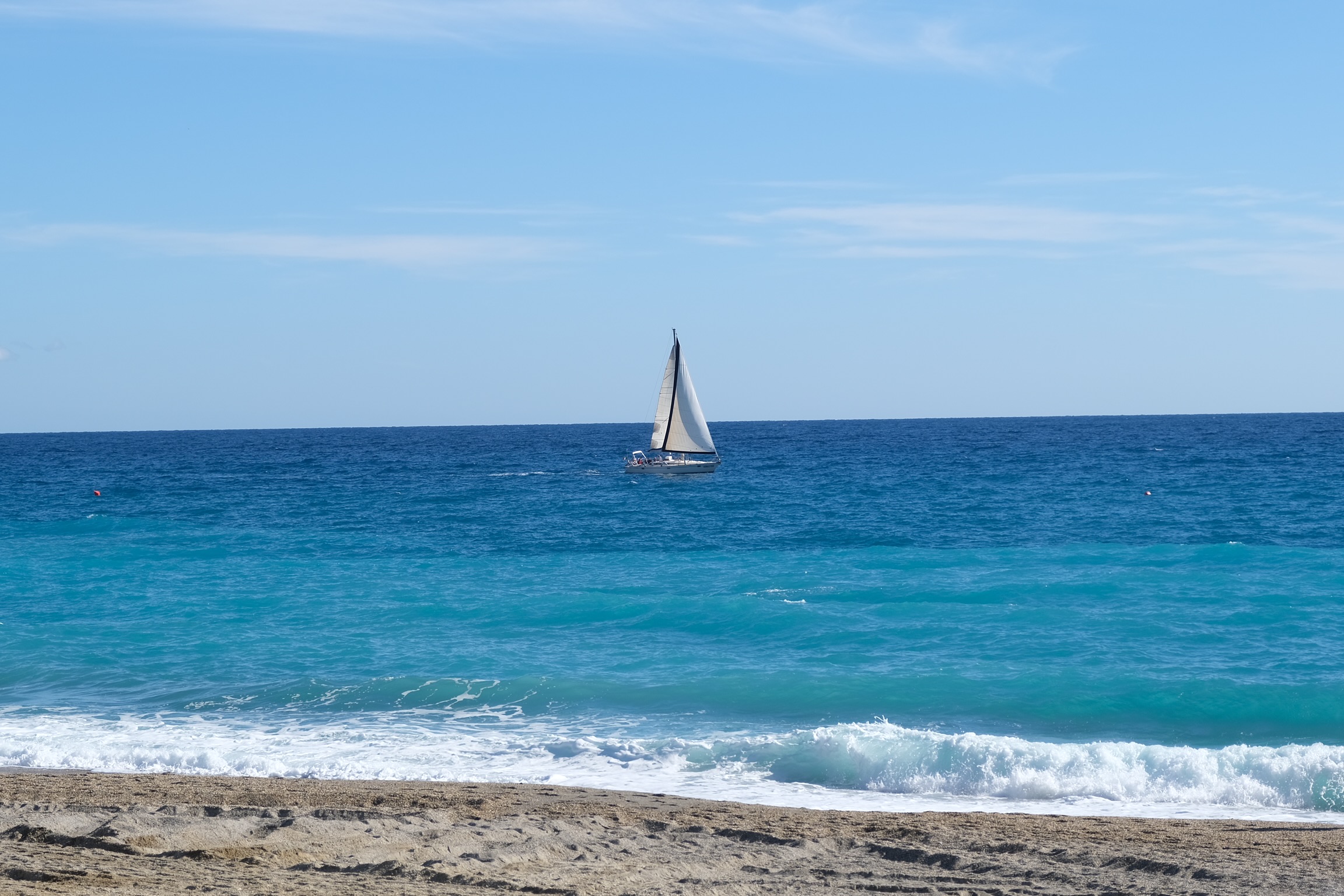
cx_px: 672
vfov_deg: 18.7
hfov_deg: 27.7
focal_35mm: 73
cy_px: 448
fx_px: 2725
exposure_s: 1/1600
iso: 160
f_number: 4
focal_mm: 48.4
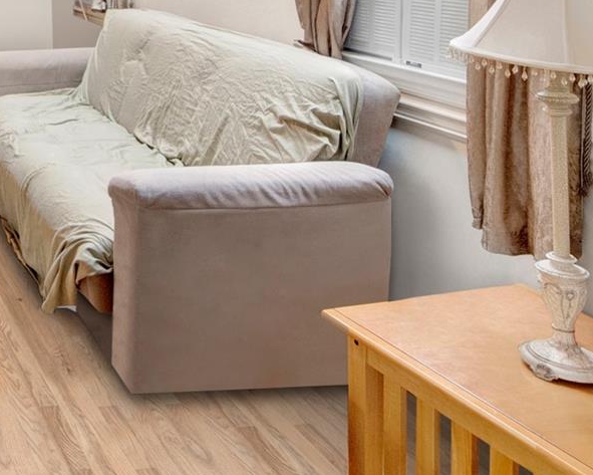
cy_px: -8
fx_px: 685
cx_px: -155
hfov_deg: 34.8
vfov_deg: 34.5
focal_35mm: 39
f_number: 8
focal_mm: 8
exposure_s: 1/3
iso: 640
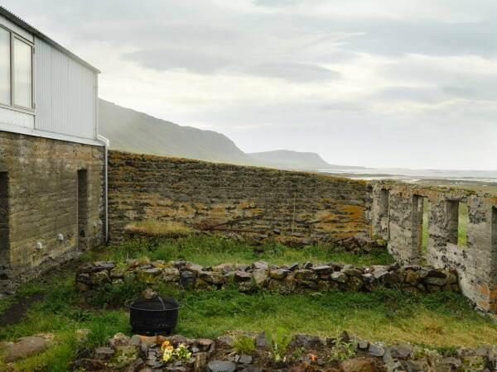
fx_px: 459
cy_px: 186
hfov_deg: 56.8
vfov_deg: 44.2
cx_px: 248
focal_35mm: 32
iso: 800
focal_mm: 40.3
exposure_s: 1/1000
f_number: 5.6
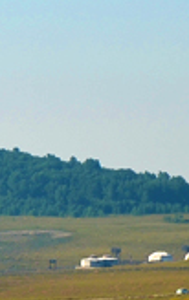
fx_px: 2612
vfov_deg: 6.6
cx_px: 327
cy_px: 230
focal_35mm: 318
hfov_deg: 4.1
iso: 100
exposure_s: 1/400
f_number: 7.1
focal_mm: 38
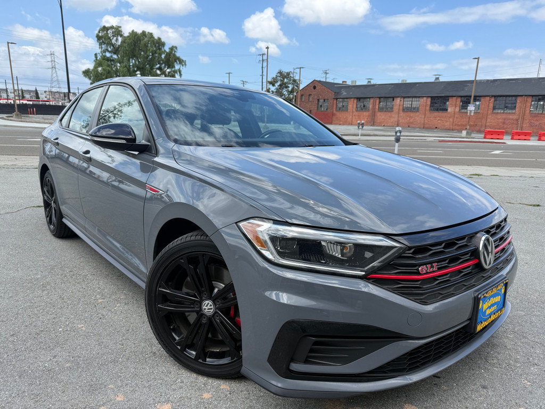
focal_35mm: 24
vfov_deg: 56.8
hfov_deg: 71.6
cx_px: 272
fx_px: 378
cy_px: 204
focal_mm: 6.76
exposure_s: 1/2611
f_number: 1.78
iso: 80
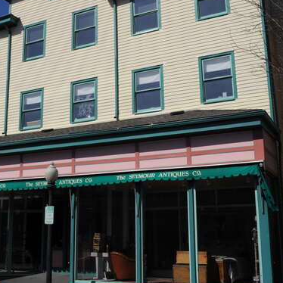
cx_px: 74
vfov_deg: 34.6
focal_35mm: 49
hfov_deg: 34.0
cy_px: 117
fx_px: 453
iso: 200
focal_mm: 18
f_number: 13
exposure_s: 1/640
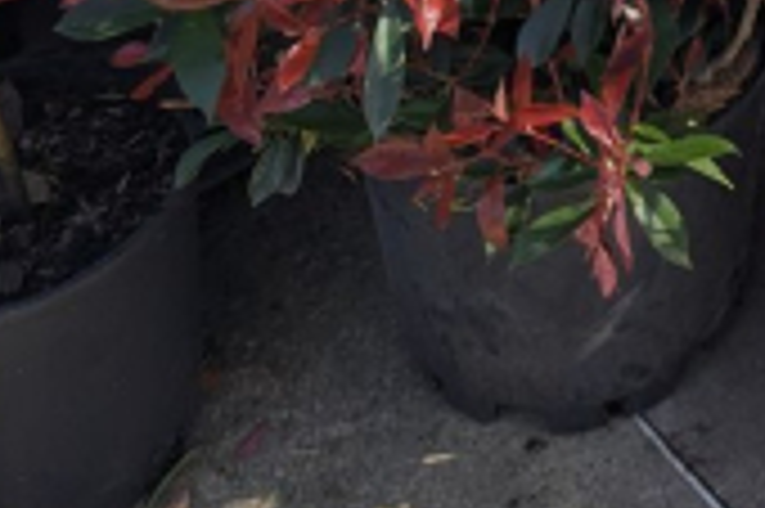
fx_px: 1868
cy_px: -731
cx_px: 801
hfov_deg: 22.1
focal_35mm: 88
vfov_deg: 12.2
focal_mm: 6.81
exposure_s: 1/324
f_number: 1.85
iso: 40
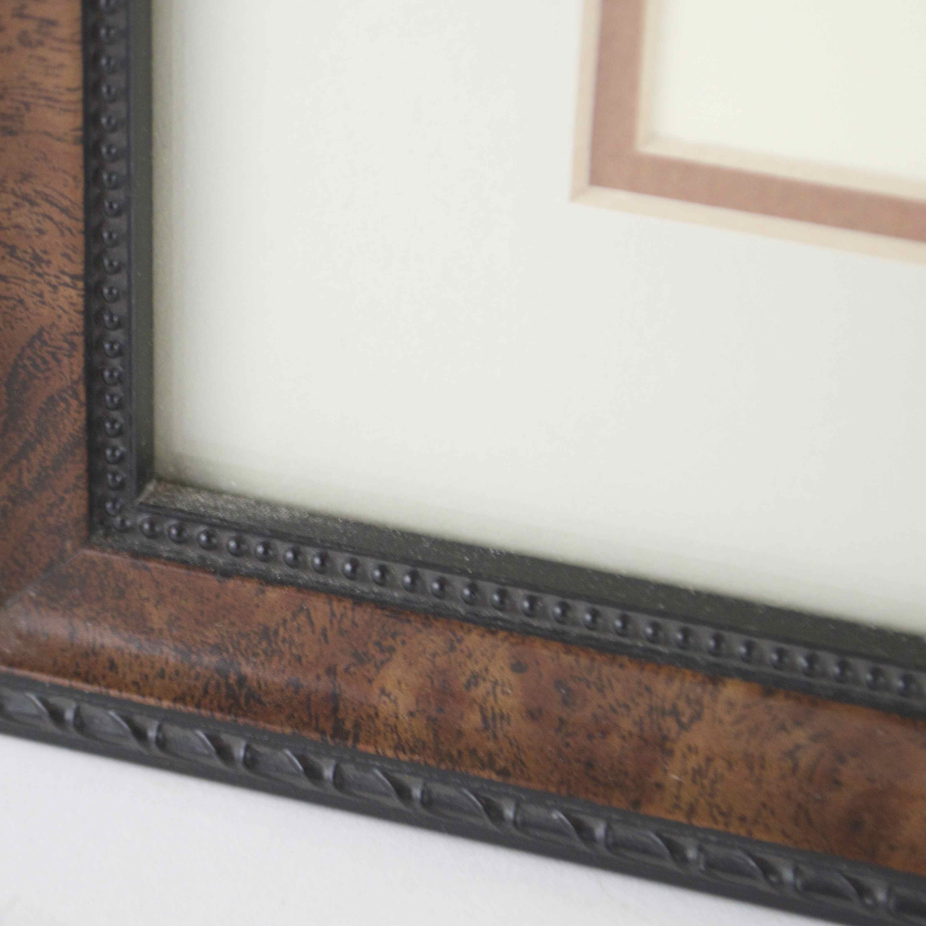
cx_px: 265
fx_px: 3632
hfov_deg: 14.5
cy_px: 371
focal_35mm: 120
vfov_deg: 14.5
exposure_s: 1/60
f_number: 5.6
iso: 400
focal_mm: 52
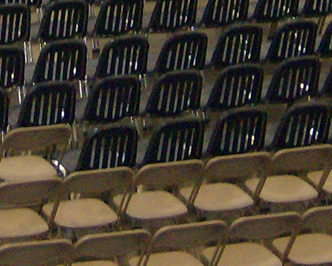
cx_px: 31
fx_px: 1779
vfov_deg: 8.4
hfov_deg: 10.6
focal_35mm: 181
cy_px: -94
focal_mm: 6
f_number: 2.8
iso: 200
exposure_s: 1/60
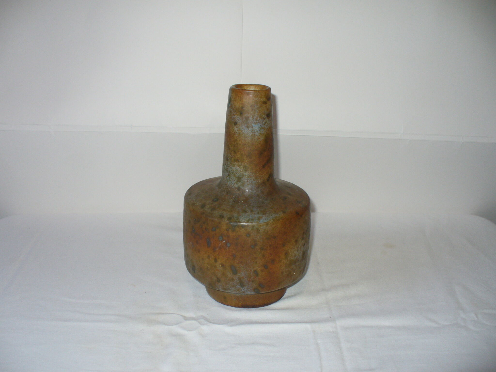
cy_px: 186
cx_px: 248
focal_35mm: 37
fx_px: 530
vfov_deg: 38.7
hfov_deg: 50.1
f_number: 2.8
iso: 100
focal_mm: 6.1
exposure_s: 1/30
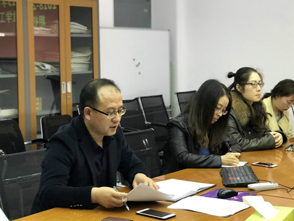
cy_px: 110
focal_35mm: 57
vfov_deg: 25.7
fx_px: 484
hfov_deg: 33.8
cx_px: 147
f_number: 2.8
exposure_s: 1/50
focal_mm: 6.6
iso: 400
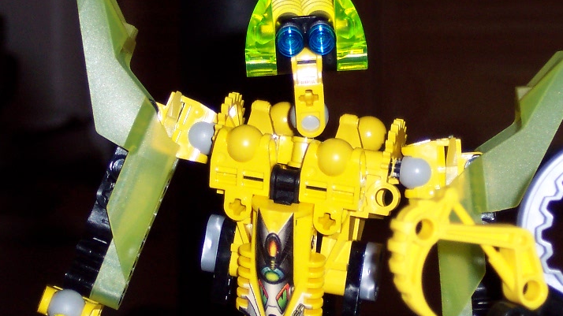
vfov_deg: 6.9
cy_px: 187
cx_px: 343
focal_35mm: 175
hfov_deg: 12.3
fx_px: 2612
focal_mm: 18.7
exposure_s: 1/60
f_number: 4.1
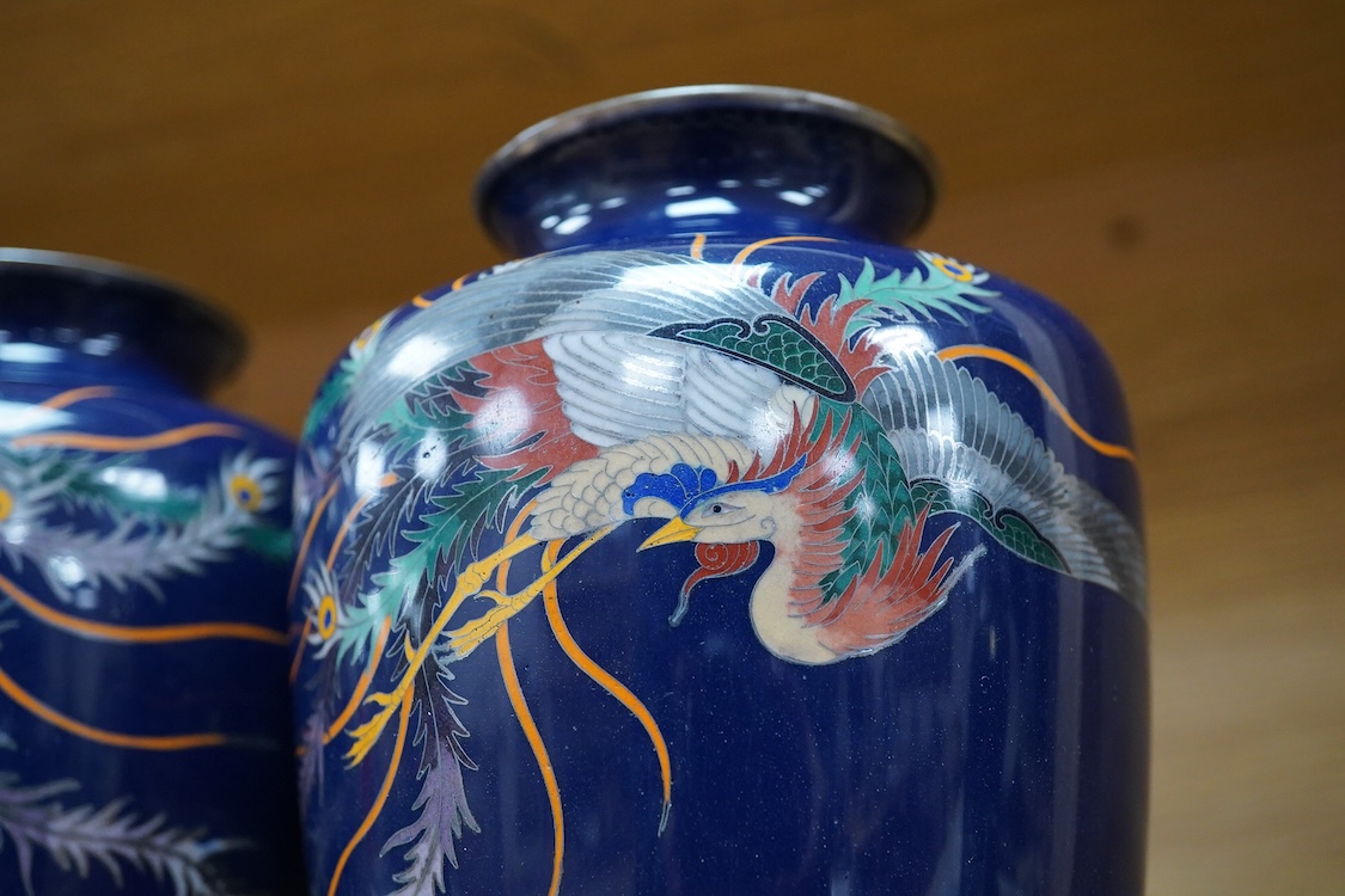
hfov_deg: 43.6
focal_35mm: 45
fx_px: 1681
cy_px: 448
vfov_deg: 29.9
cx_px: 672
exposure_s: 1/160
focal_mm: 30
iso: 2500
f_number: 8
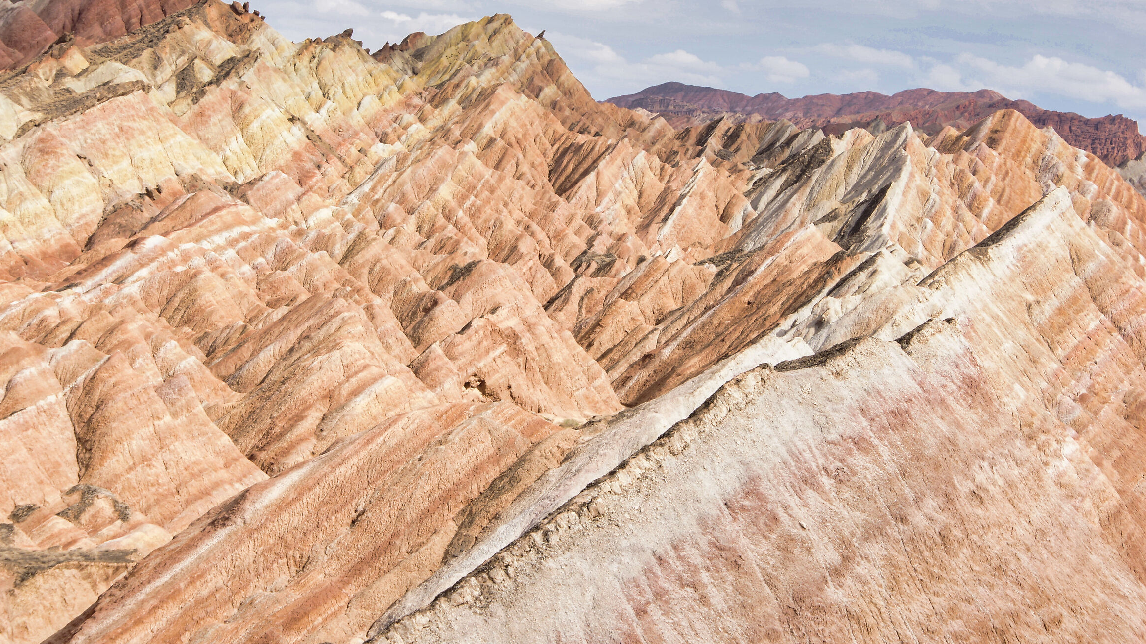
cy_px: 270
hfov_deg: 18.8
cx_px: 557
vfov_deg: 10.6
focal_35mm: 114
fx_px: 3464
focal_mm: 70
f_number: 14
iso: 100
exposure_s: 1/40
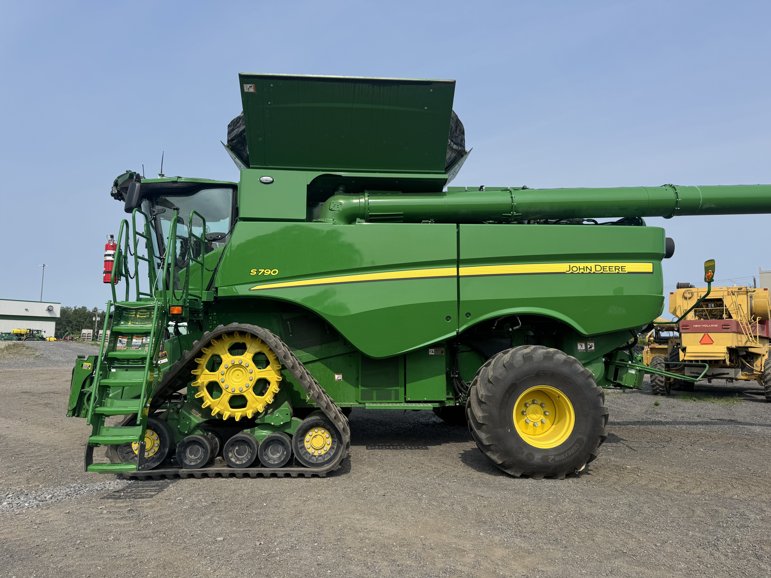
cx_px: 386
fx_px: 535
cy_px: 289
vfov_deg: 56.8
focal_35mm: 24
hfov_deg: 71.6
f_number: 1.78
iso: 80
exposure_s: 1/4608
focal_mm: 6.76
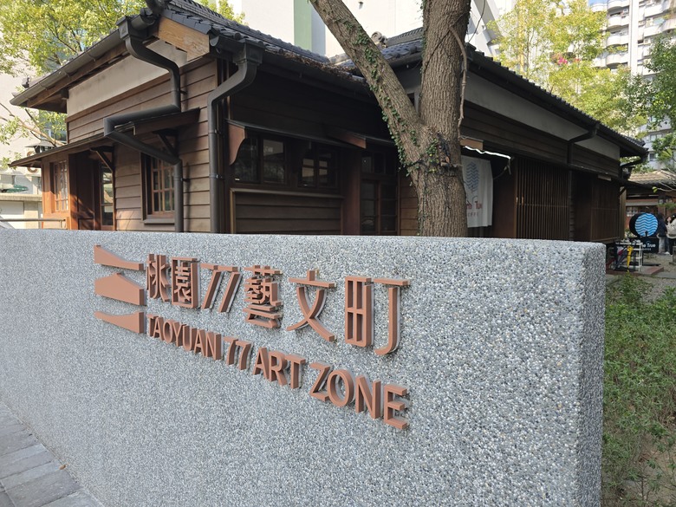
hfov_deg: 73.9
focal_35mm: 23
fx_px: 449
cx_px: 338
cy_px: 254
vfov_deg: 58.9
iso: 12
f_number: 1.7
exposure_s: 1/215
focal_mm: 6.3
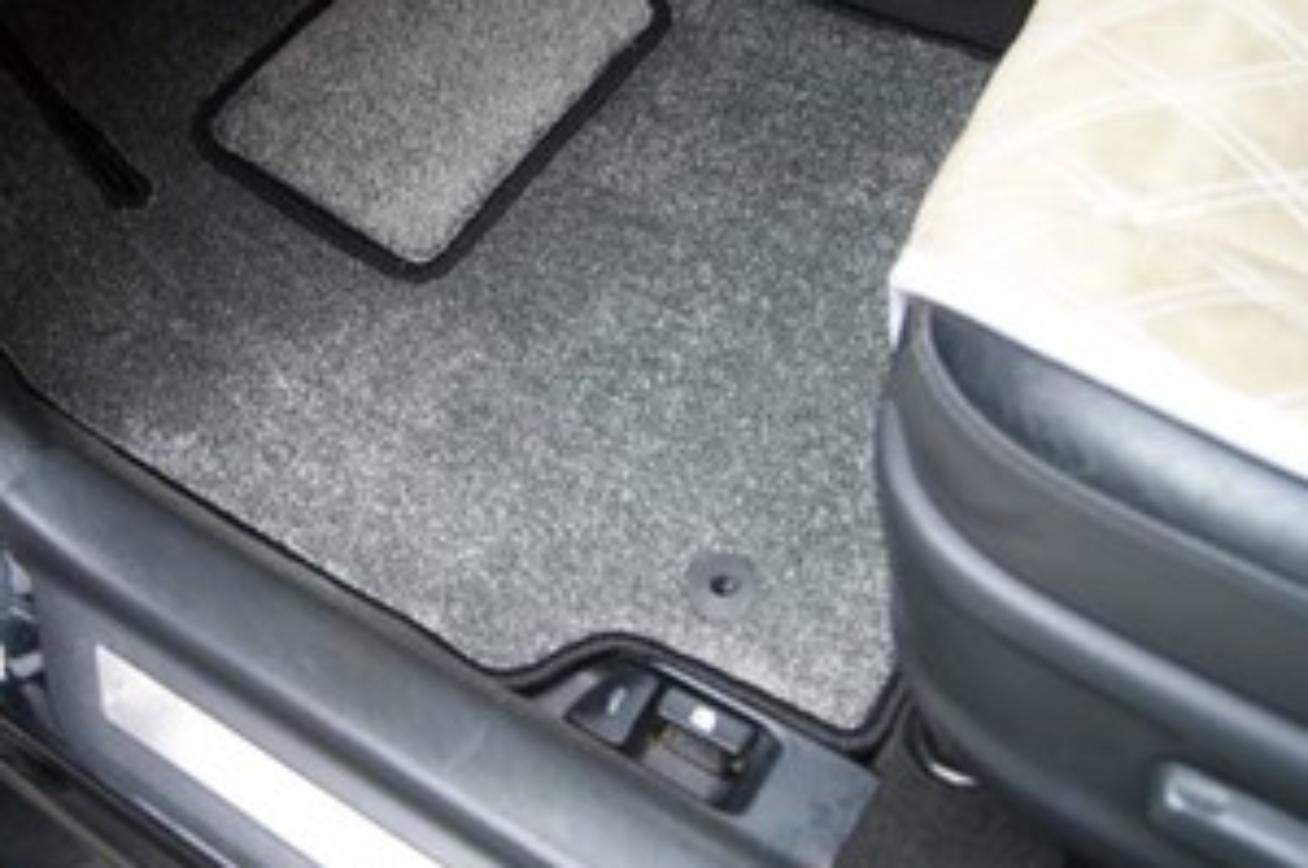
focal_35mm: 42
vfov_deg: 31.7
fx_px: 1524
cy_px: 355
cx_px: 458
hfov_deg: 45.9
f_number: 3.5
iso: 400
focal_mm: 20
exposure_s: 1/15
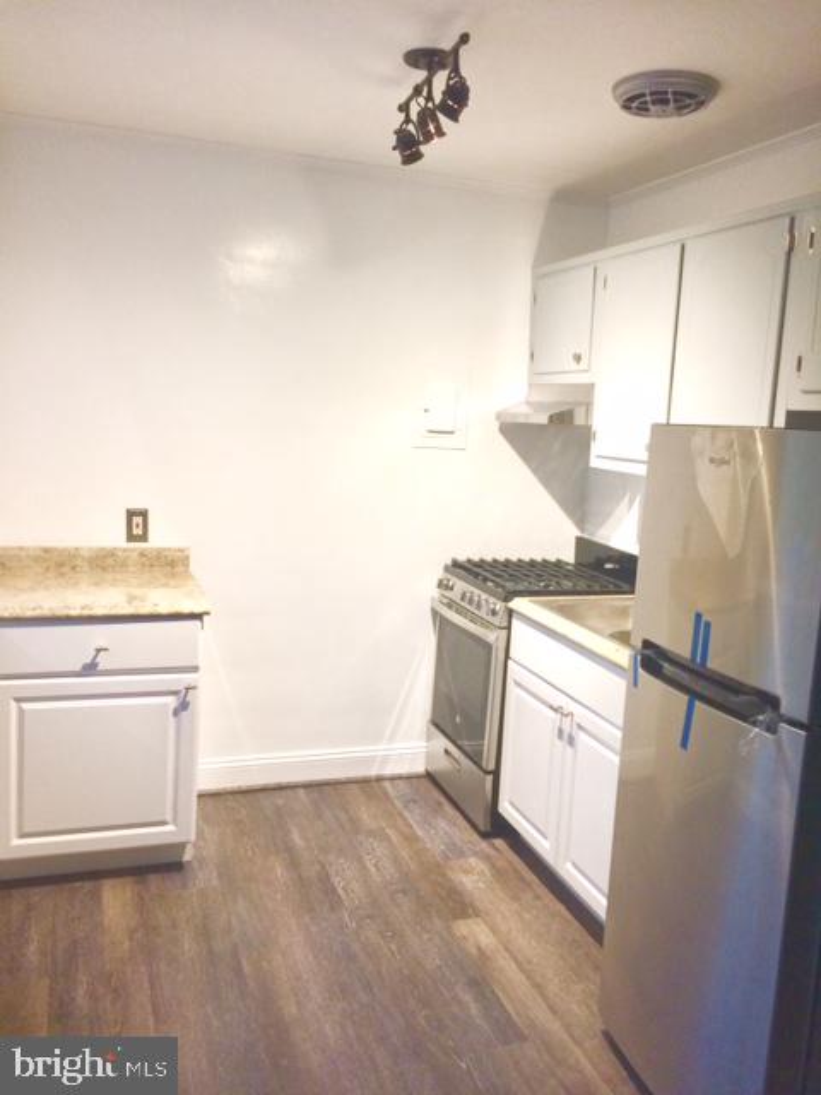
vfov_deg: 61.7
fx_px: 917
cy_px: 548
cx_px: 410
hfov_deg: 48.2
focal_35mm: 29
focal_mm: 4.15
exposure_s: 1/30
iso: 100
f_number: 2.2
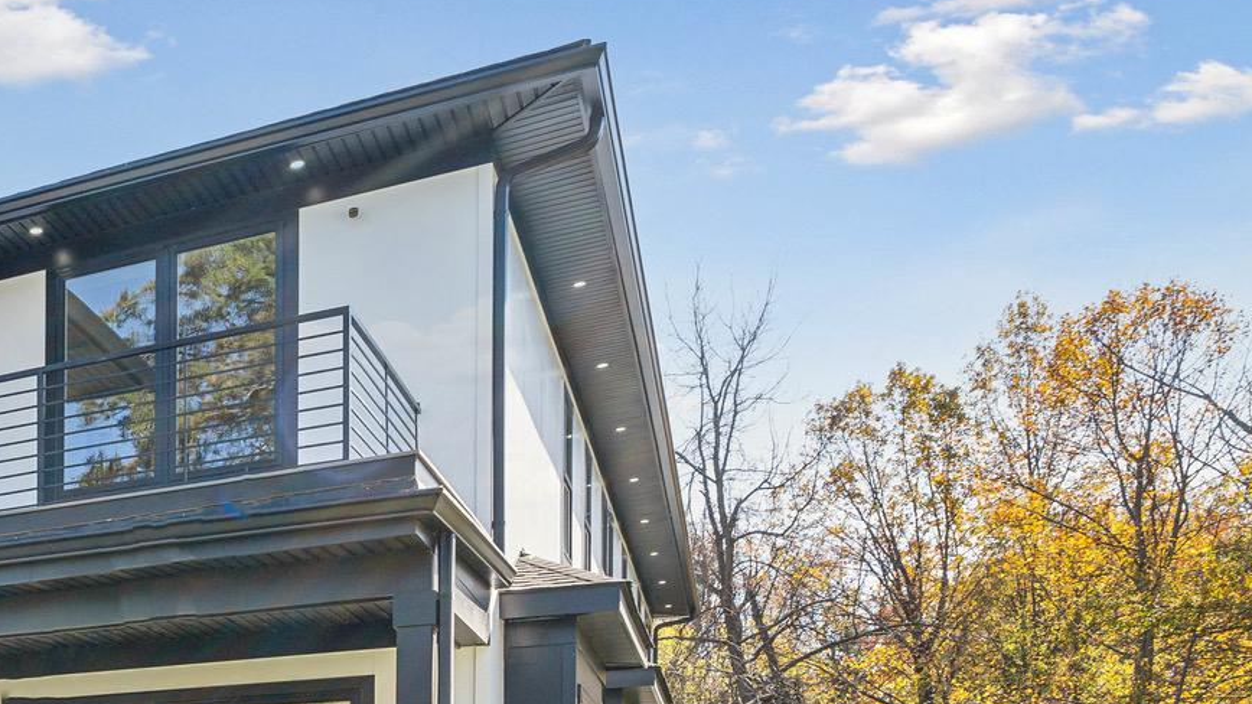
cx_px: -213
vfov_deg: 25.1
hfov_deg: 37.1
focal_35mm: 43
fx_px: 1435
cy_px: 824
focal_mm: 17.5
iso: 200
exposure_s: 1/160
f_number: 8
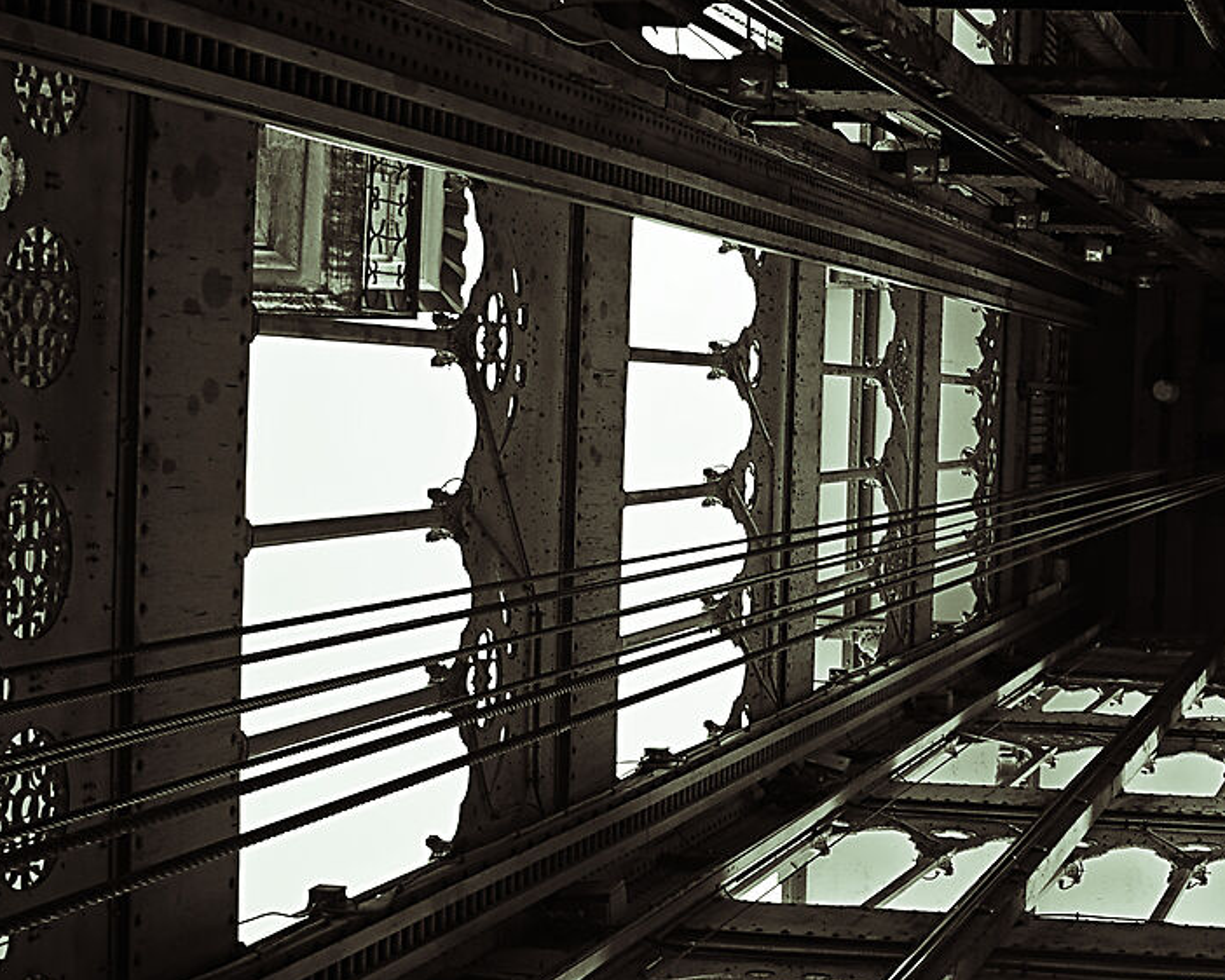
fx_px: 2792
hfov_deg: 23.9
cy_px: 487
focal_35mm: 77
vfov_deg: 19.9
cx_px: 1153
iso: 640
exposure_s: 1/200
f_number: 5.6
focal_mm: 24
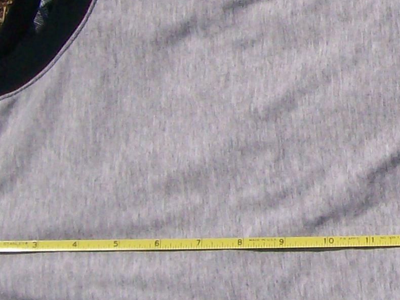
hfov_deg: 13.3
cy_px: 55
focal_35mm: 140
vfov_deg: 10.6
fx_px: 1617
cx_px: 599
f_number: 4.8
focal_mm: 6
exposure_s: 1/1401
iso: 80
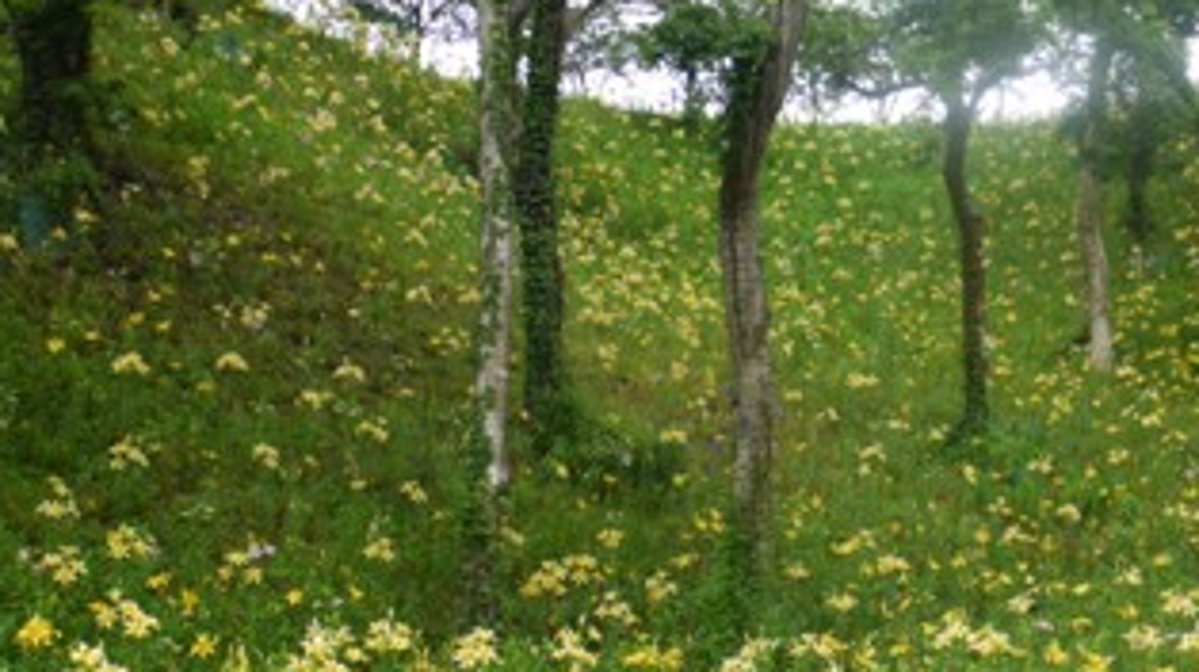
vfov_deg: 21.0
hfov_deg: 36.7
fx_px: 1779
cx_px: 848
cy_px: 599
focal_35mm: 56
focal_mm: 18
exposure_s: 1/100
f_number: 4
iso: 100
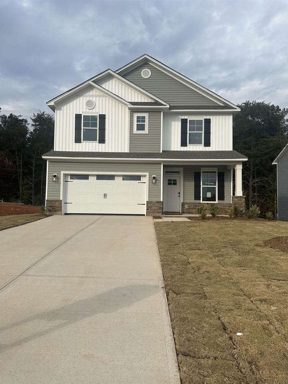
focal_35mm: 24
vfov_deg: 71.6
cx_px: 144
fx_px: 266
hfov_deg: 56.8
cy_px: 192
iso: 80
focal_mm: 6.86
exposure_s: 1/3861
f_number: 1.78
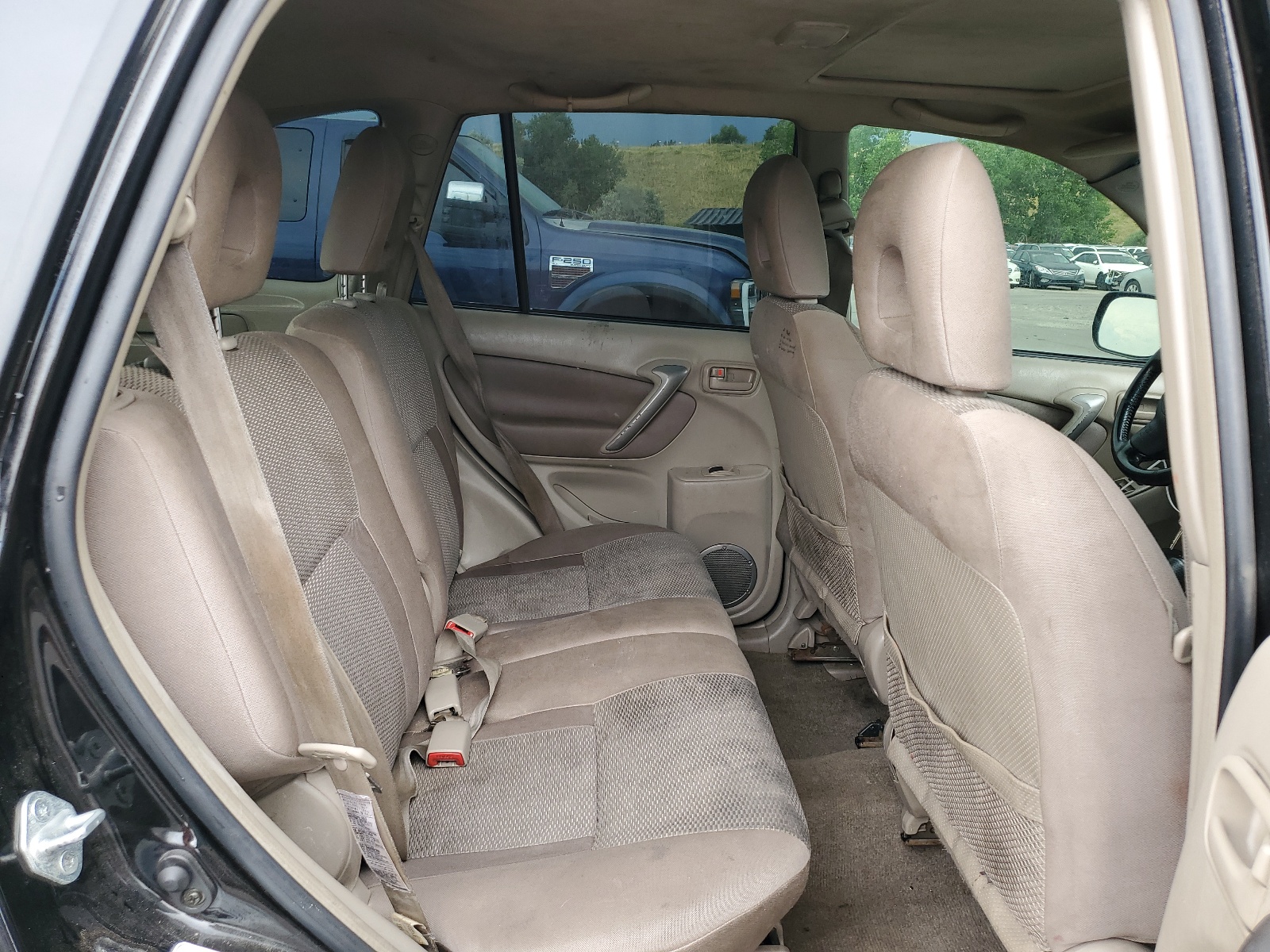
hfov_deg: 67.3
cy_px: 476
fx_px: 954
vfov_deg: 53.1
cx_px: 635
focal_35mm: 26
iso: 50
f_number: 1.5
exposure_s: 1/133
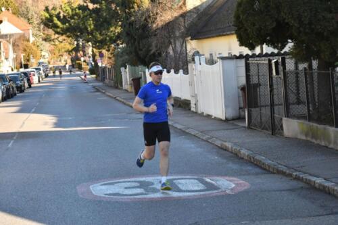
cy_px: 112
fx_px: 1056
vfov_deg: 12.2
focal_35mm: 112
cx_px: 169
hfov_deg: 18.2
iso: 2000
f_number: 13
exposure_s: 1/640
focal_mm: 75
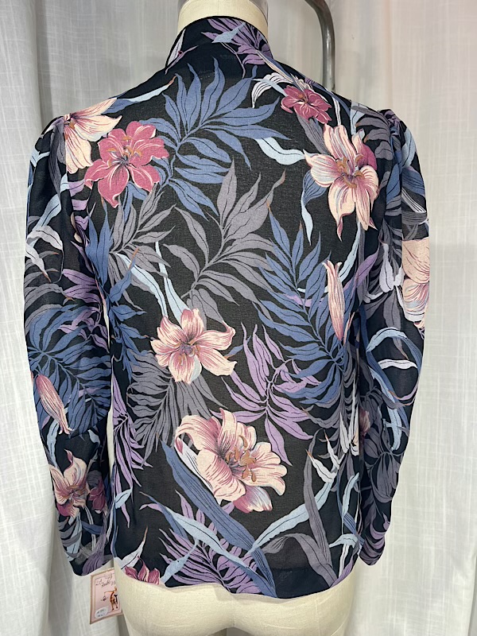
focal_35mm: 25
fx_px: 459
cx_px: 238
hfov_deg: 54.9
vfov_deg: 69.4
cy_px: 318
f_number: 1.6
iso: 50
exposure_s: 1/121
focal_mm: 5.1
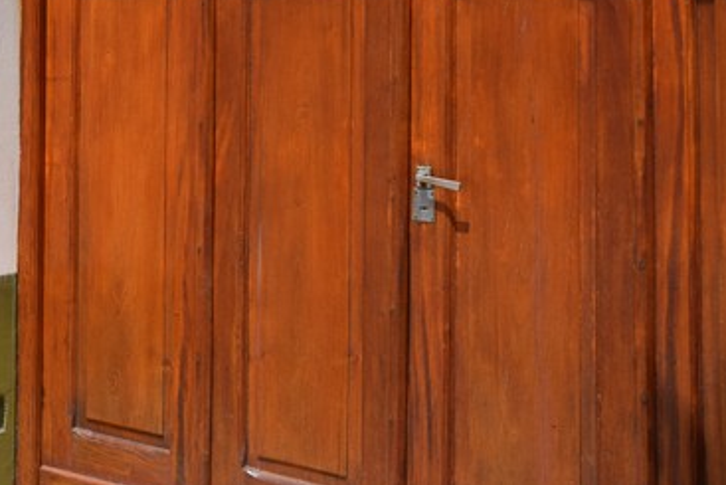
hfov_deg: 20.2
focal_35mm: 92
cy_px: -142
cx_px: -226
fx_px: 1856
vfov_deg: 14.3
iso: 200
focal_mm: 22
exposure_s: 1/400
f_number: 10
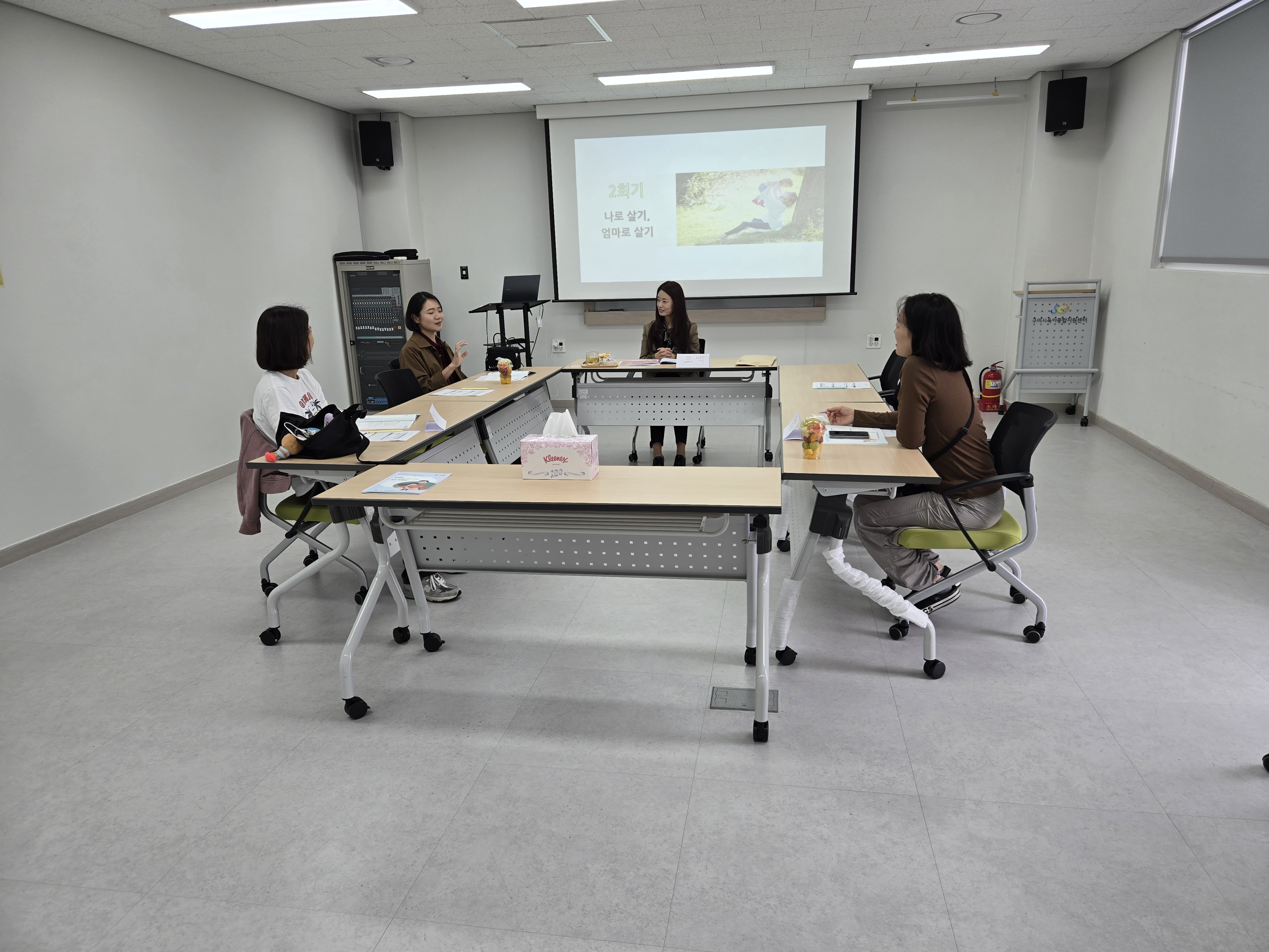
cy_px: 476
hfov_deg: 73.9
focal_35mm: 23
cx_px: 634
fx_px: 843
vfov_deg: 58.9
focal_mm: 5.4
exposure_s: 1/120
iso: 32
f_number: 1.8
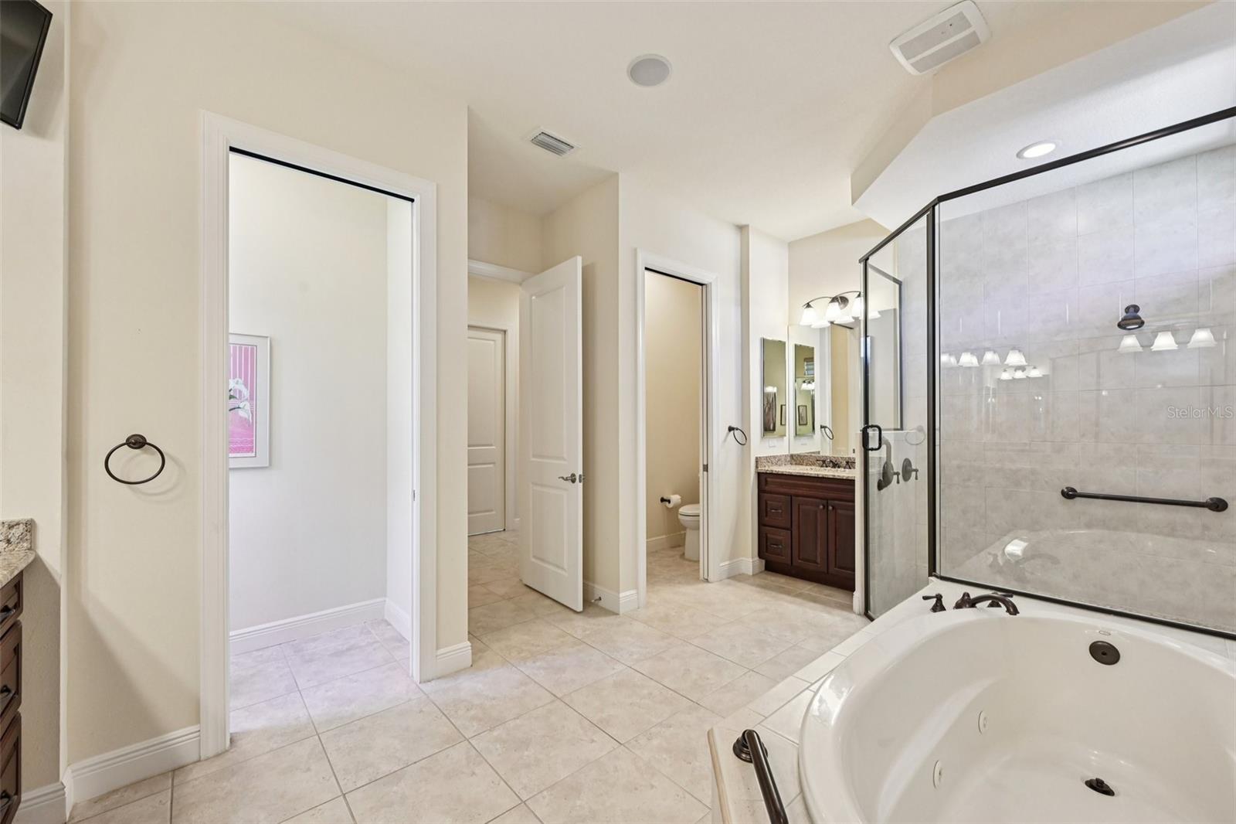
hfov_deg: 104.3
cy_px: 412
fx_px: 481
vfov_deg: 81.2
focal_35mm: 14
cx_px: 618
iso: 400
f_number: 8
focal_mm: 14
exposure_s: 1/20
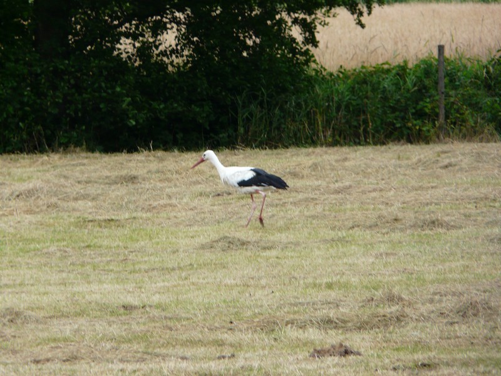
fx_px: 6310
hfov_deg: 4.5
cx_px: 250
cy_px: 188
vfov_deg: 3.4
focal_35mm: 436
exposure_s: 1/250
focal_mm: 71.6
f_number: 4.5
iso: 100
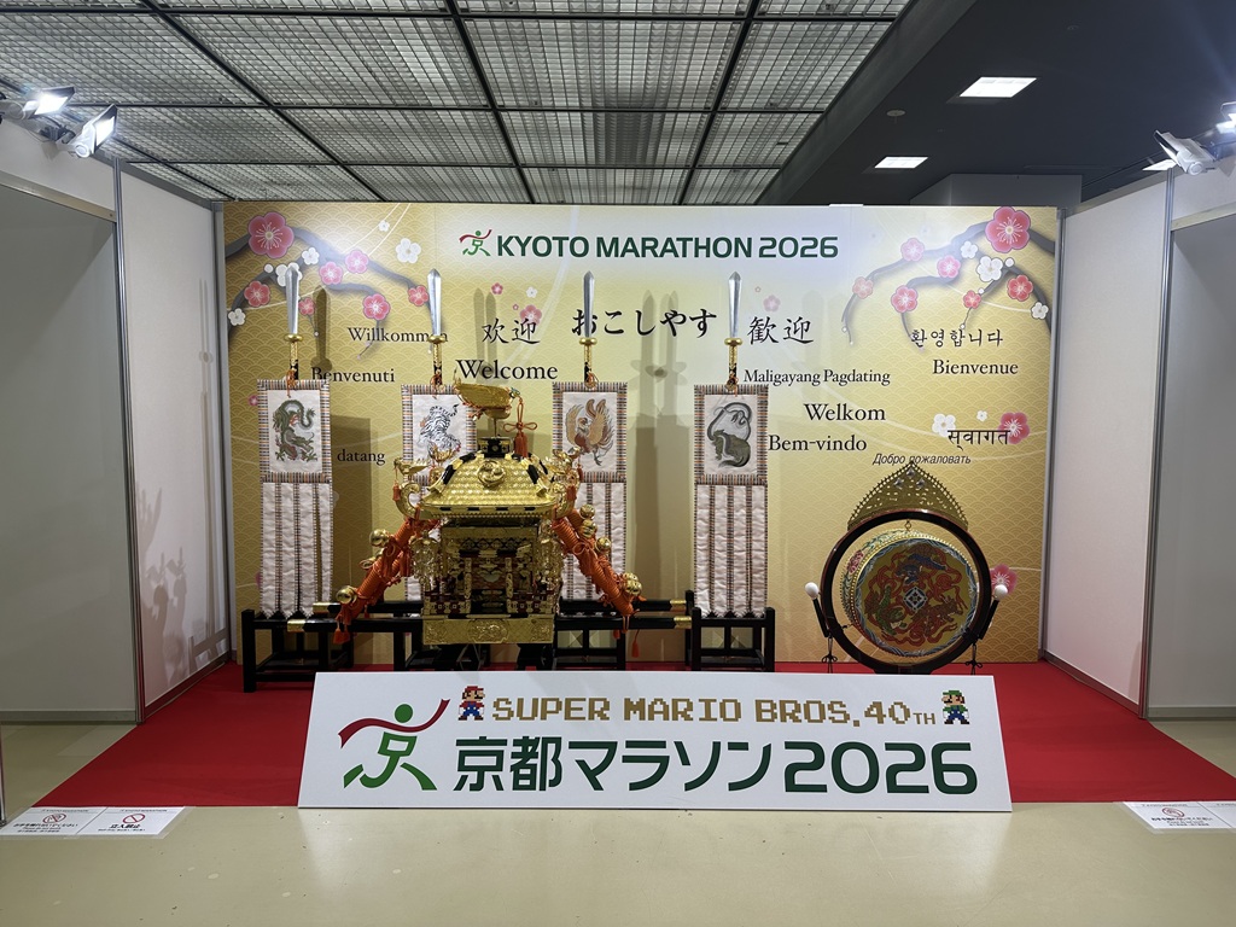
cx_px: 618
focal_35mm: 24
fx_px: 857
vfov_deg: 56.8
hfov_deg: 71.6
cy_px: 464
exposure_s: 1/120
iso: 64
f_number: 1.78
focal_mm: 6.86
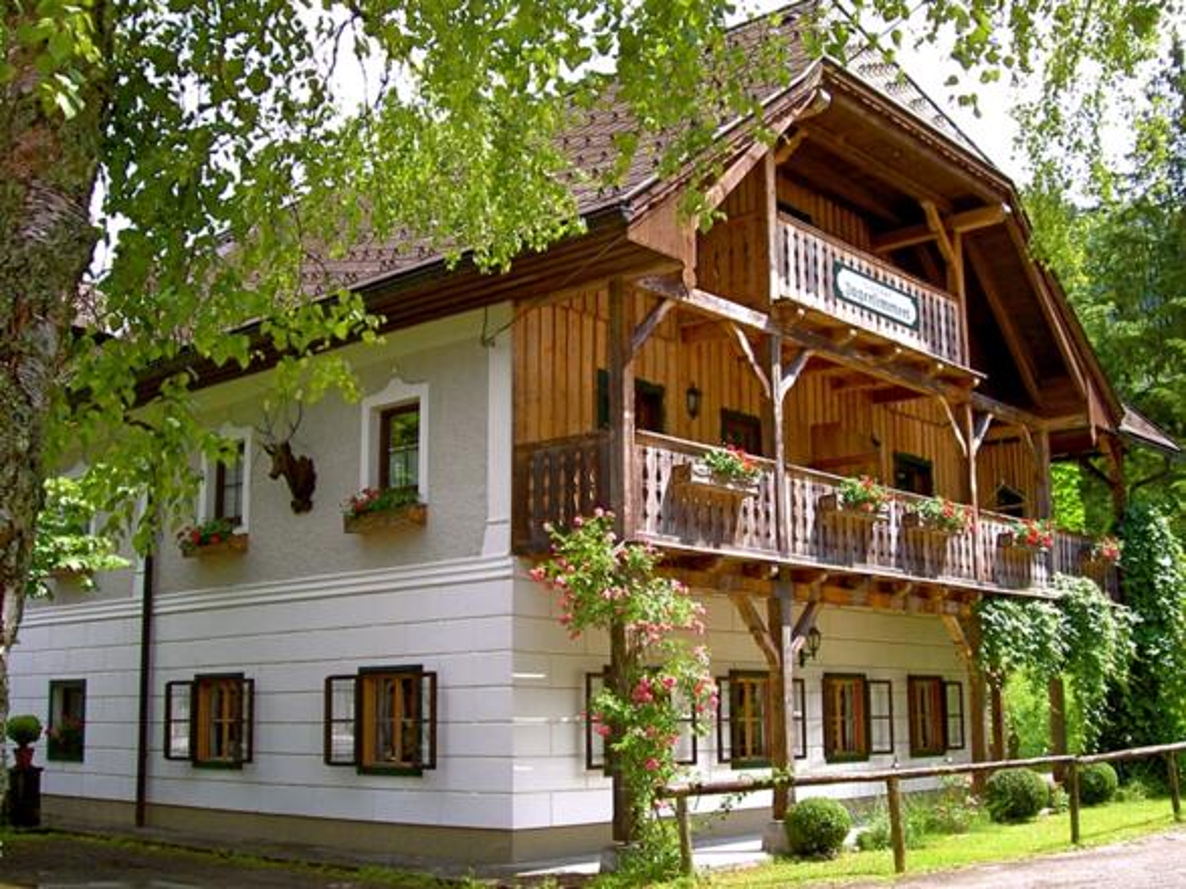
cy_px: 444
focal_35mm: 39
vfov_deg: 36.8
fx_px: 1336
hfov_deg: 47.9
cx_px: 593
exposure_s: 1/227
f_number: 4.7
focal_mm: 8
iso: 100
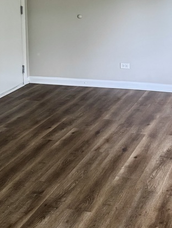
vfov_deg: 28.7
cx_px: 166
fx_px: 410
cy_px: -14
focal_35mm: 62
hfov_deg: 22.9
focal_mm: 6.76
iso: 500
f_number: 1.78
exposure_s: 1/60
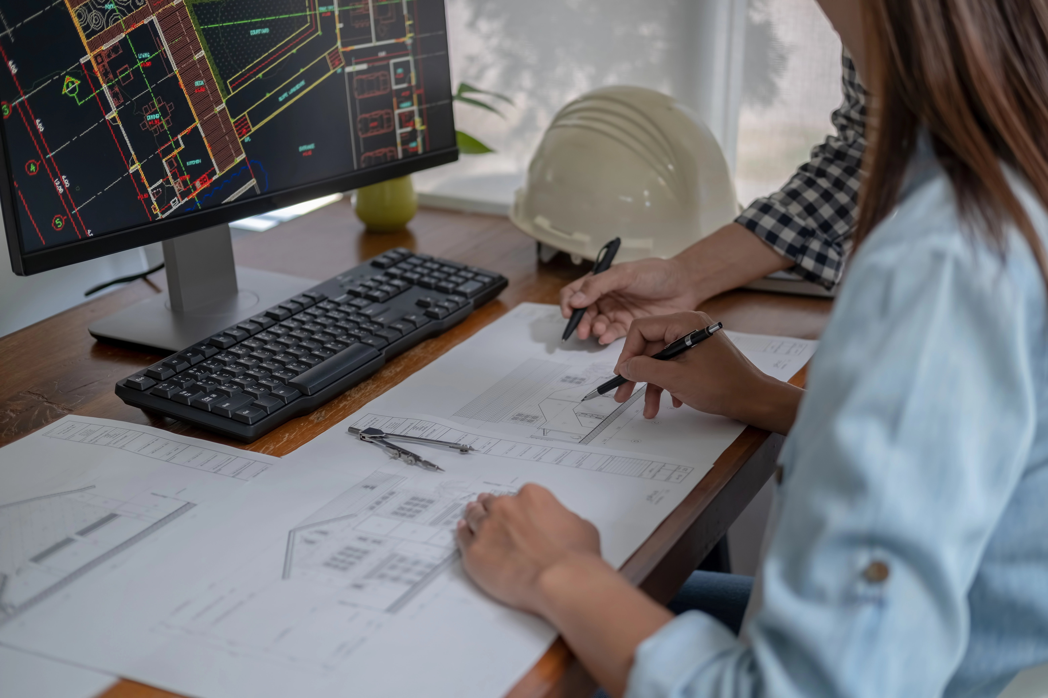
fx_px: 1543
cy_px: 349
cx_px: 524
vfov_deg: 25.5
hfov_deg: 37.5
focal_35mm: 53
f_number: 2
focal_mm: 35
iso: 320
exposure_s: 1/200
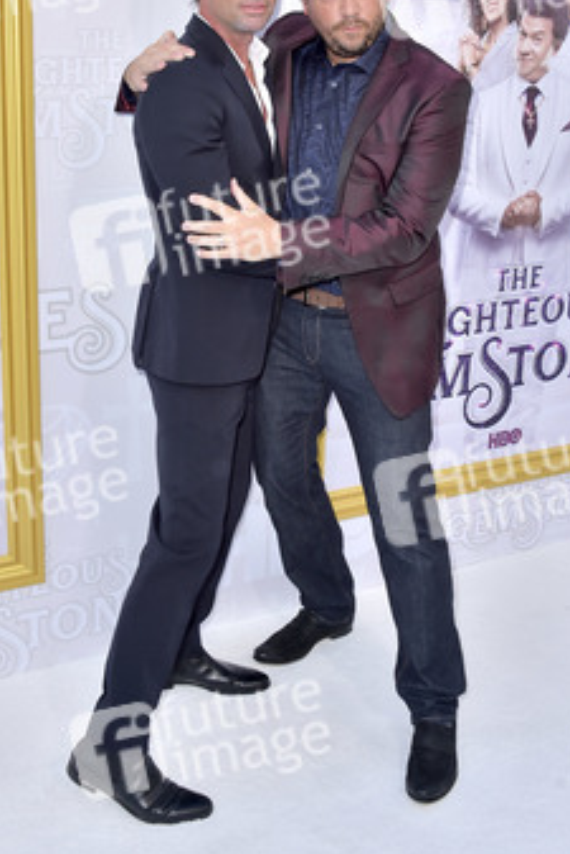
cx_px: 275
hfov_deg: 35.1
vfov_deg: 50.5
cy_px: 360
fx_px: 902
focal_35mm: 38
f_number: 7.1
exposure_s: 1/250
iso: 320
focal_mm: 32
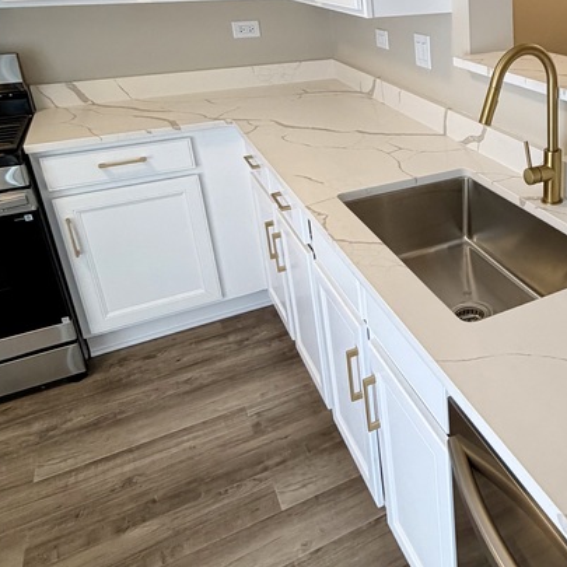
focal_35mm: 33
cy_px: 182
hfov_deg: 44.6
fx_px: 612
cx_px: 524
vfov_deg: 48.8
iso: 160
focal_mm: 2.22
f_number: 2.2
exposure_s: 1/120
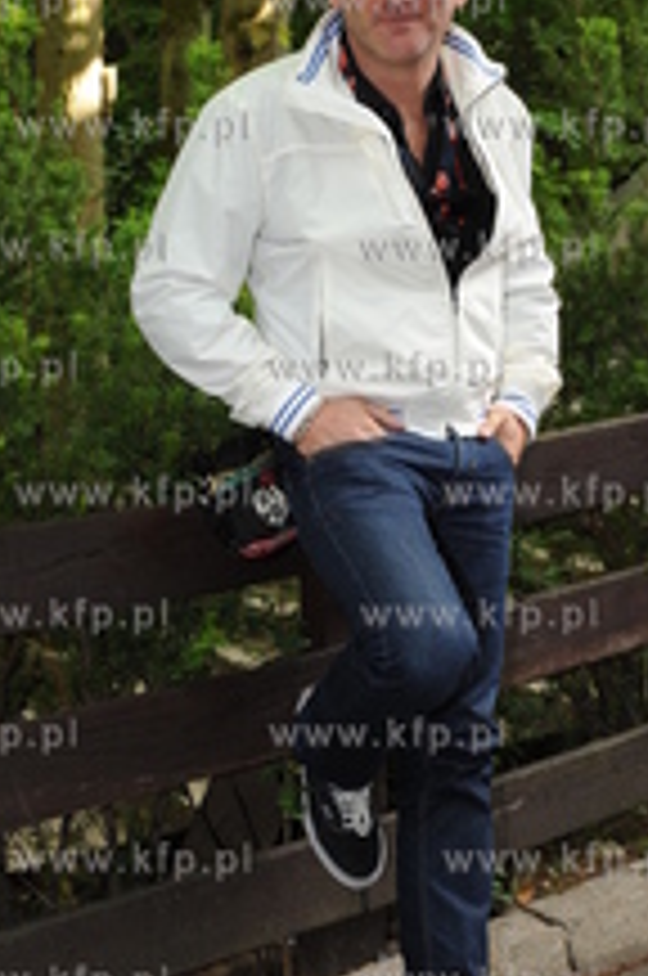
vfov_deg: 34.0
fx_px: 1598
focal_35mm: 59
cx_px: 418
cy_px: 486
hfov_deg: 22.8
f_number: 5.6
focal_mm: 32
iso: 640
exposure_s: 1/160
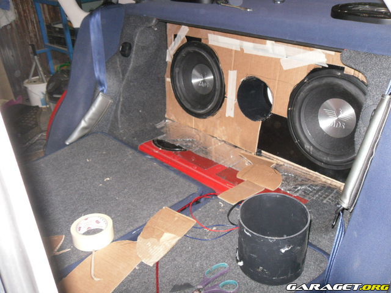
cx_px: 196
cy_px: 146
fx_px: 395
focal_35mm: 35
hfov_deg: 52.6
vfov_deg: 40.7
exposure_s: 1/45
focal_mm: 6.3
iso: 200
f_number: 3.5
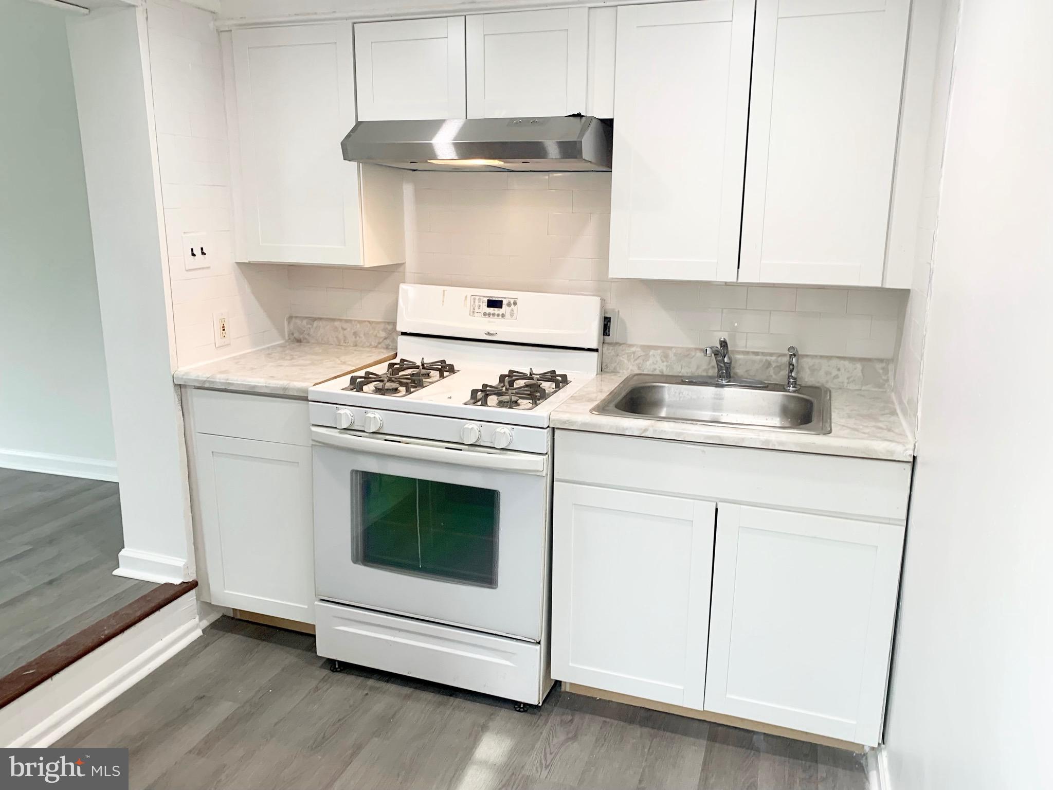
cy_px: 395
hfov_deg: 67.3
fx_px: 791
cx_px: 526
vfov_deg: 53.1
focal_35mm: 26
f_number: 1.8
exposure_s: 1/120
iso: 80
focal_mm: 4.25
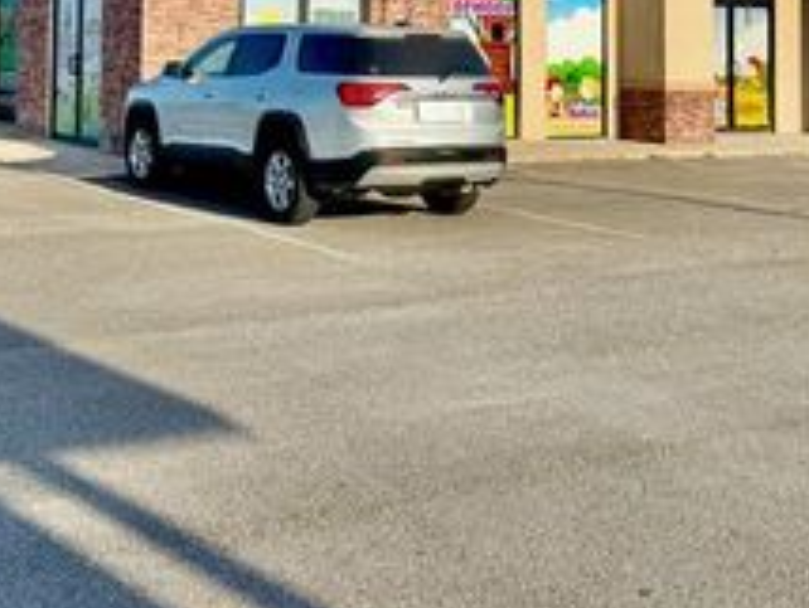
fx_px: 1310
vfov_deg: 24.6
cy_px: -40
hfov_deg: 34.2
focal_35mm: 56
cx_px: 318
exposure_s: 1/4975
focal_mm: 6.76
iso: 80
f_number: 1.78
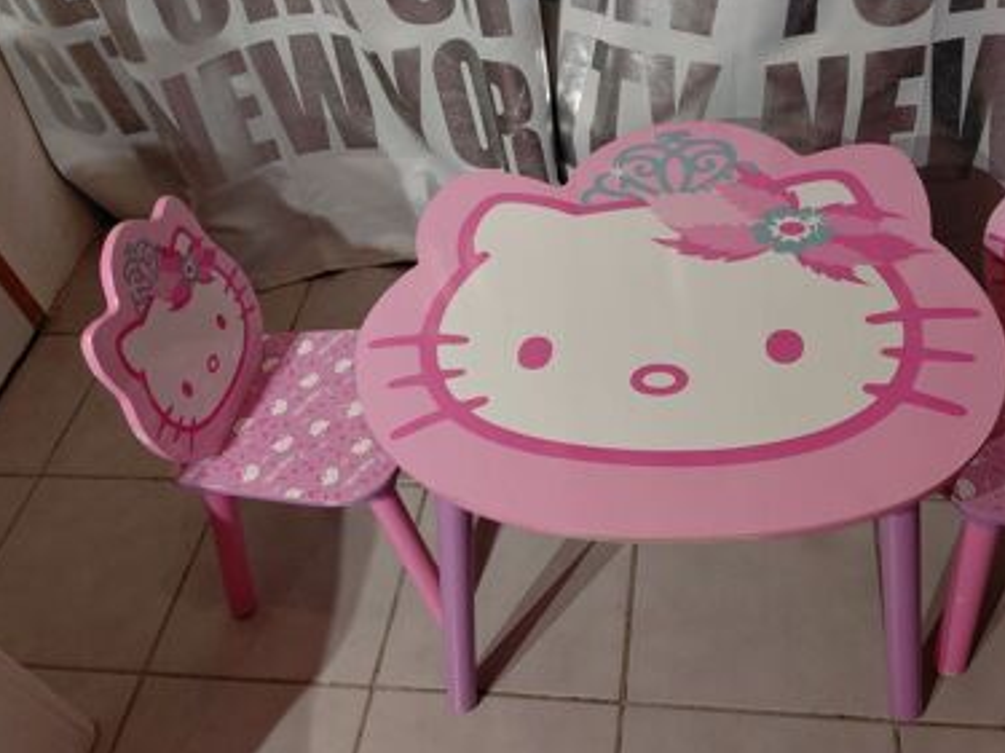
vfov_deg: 44.0
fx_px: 929
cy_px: 426
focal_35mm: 32
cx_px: 587
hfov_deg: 56.5
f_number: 1.8
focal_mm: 4.69
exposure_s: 1/60
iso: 160
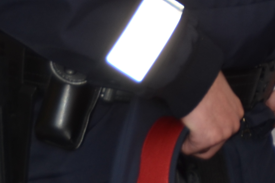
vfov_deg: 3.1
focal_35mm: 444
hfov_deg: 4.6
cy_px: -306
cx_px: 479
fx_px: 3391
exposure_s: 1/60
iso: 100
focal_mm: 50
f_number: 4.8
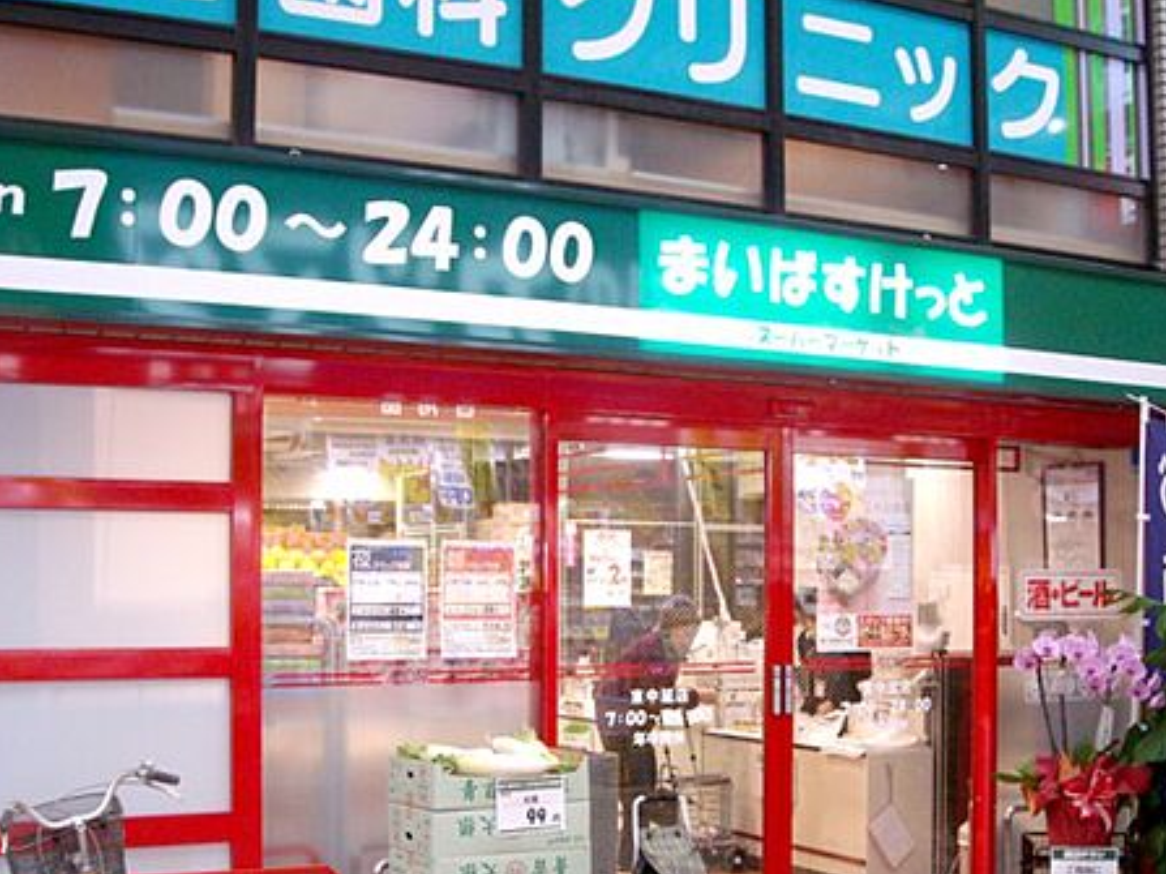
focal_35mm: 47
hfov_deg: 40.4
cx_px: 503
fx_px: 1583
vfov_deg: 30.7
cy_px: 566
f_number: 2.8
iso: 248
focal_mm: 5.7
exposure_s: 1/60
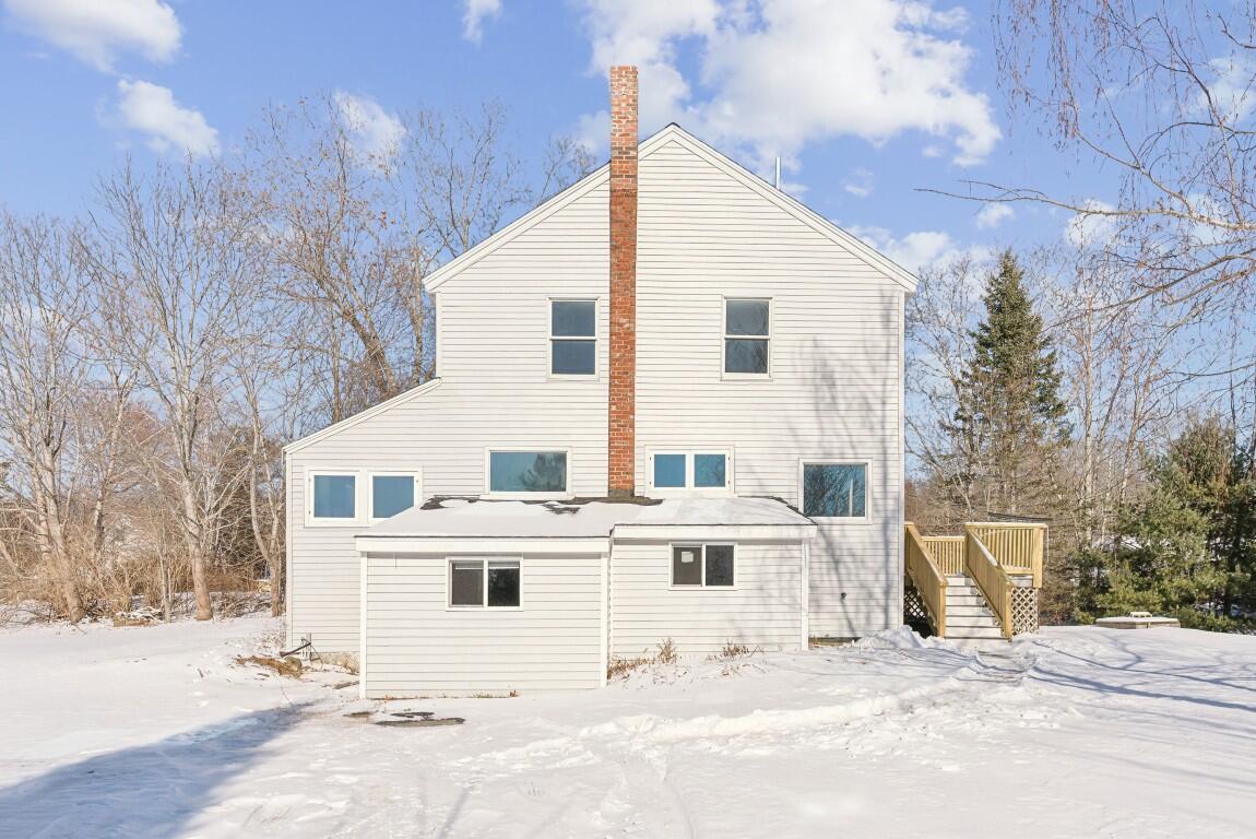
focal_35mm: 23
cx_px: 628
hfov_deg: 76.1
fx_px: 803
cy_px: 420
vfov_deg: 55.2
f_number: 7.1
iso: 320
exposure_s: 1/2000
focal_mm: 23
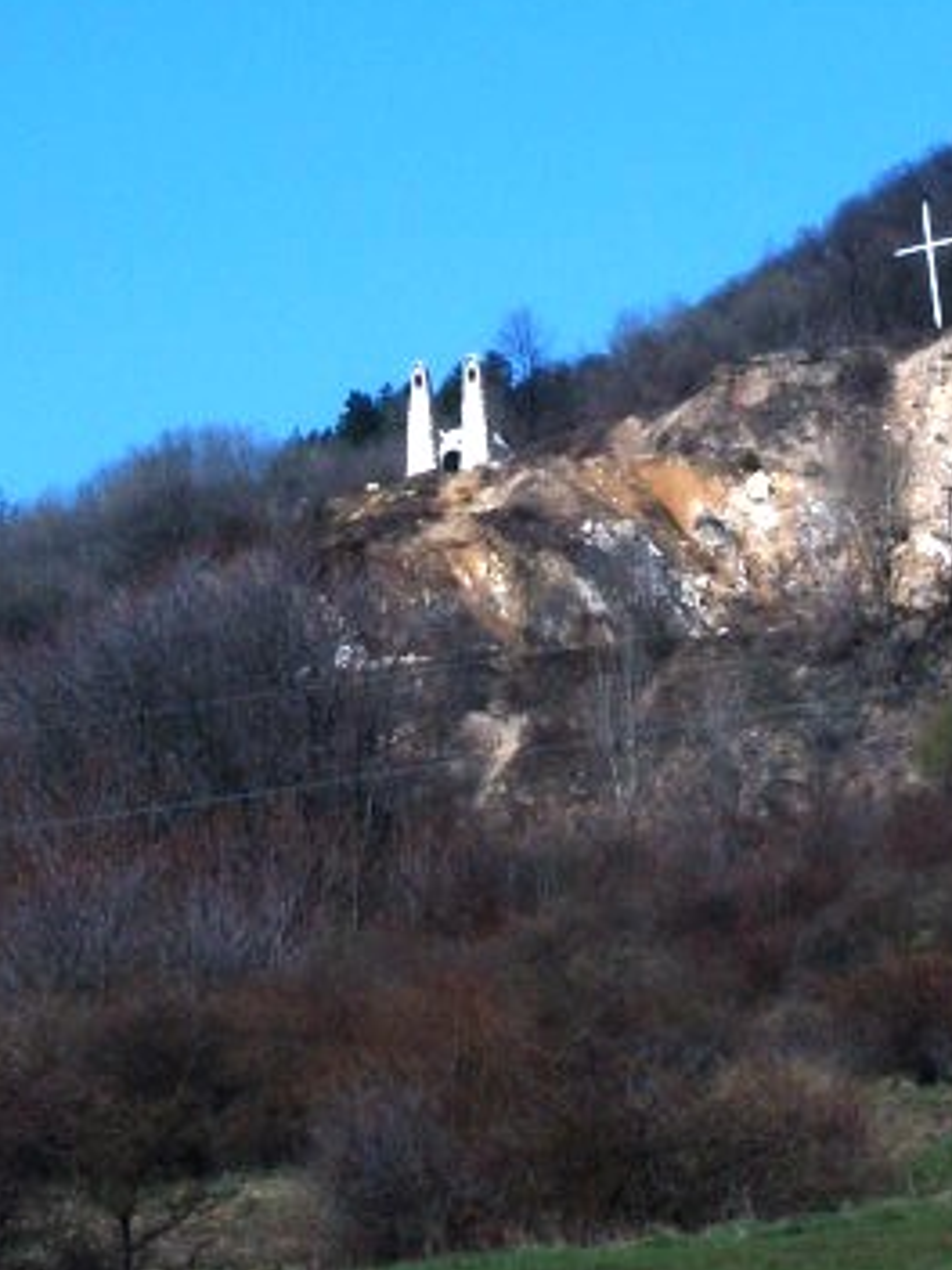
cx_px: 480
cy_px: 411
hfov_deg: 7.2
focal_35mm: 207
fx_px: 7590
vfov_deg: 9.6
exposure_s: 1/250
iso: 50
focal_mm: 17.4
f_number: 10
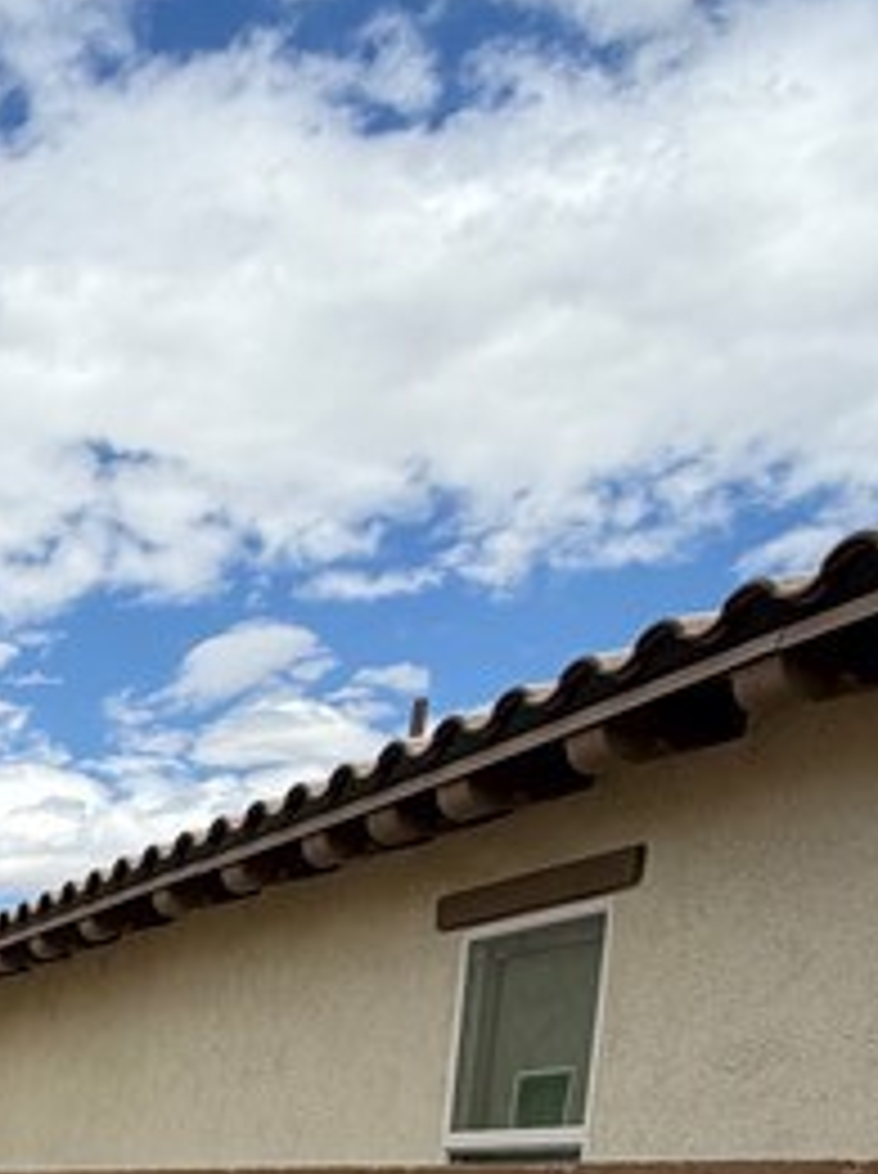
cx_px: -459
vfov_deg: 29.0
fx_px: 1865
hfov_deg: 21.8
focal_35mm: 55
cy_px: 1489
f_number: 2.2
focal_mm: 2.22
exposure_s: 1/853
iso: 20
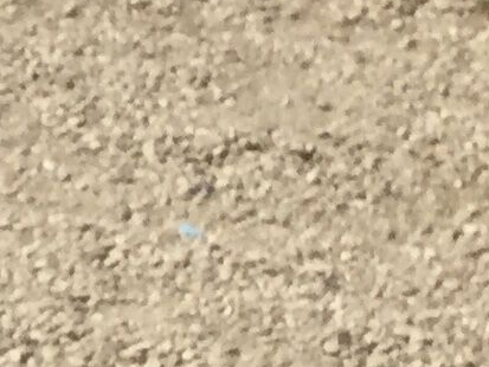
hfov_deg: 6.6
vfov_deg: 5.5
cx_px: -1392
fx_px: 3462
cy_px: 1263
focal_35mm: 245
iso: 25
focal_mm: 3.3
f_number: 2.4
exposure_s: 1/2037
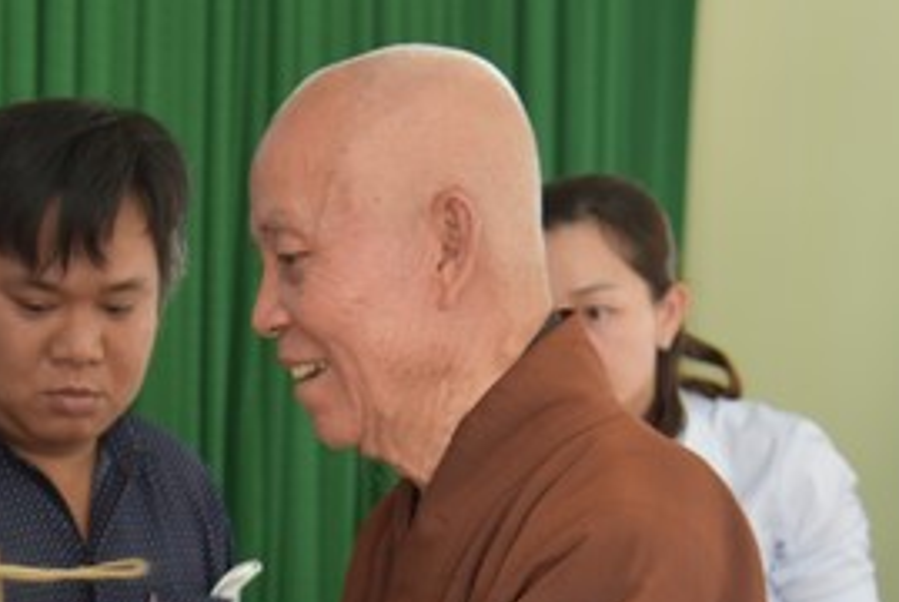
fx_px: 2900
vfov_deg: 11.8
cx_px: 107
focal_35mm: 116
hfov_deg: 17.4
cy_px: 495
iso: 800
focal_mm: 48
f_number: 4
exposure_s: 1/60
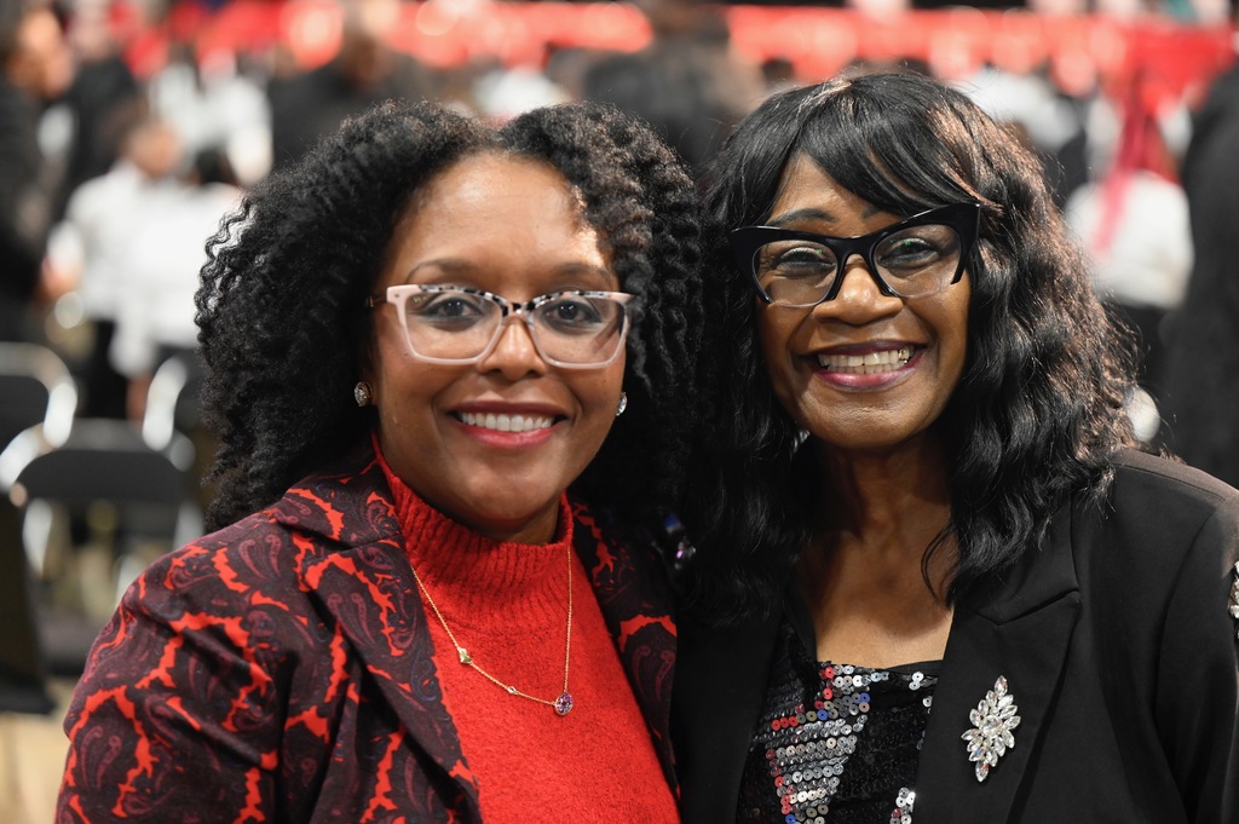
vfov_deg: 16.6
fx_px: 2820
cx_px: 620
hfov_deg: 24.8
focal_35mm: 82
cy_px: 412
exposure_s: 1/60
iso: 3600
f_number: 2.8
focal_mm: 82
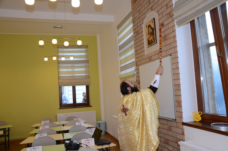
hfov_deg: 59.6
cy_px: 76
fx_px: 199
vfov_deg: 41.5
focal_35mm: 32
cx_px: 114
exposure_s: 1/60
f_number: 5
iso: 250
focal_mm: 21
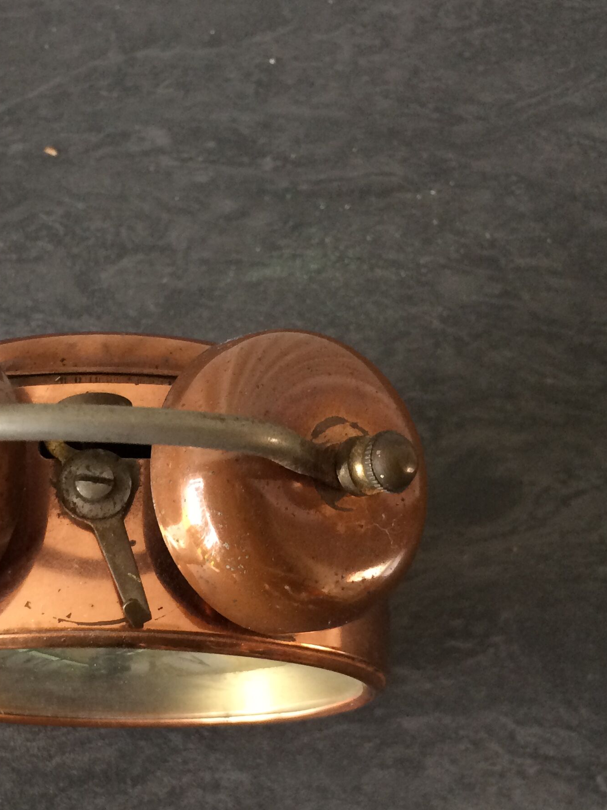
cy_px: 500
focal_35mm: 53
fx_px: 1239
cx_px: 92
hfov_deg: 26.8
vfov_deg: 36.0
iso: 160
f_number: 2.2
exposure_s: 1/33
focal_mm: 4.15
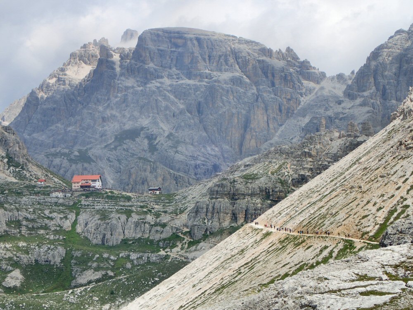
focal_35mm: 100
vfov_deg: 14.8
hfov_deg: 19.6
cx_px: 206
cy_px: 155
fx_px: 1193
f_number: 6.3
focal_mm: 18
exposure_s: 1/250
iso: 100
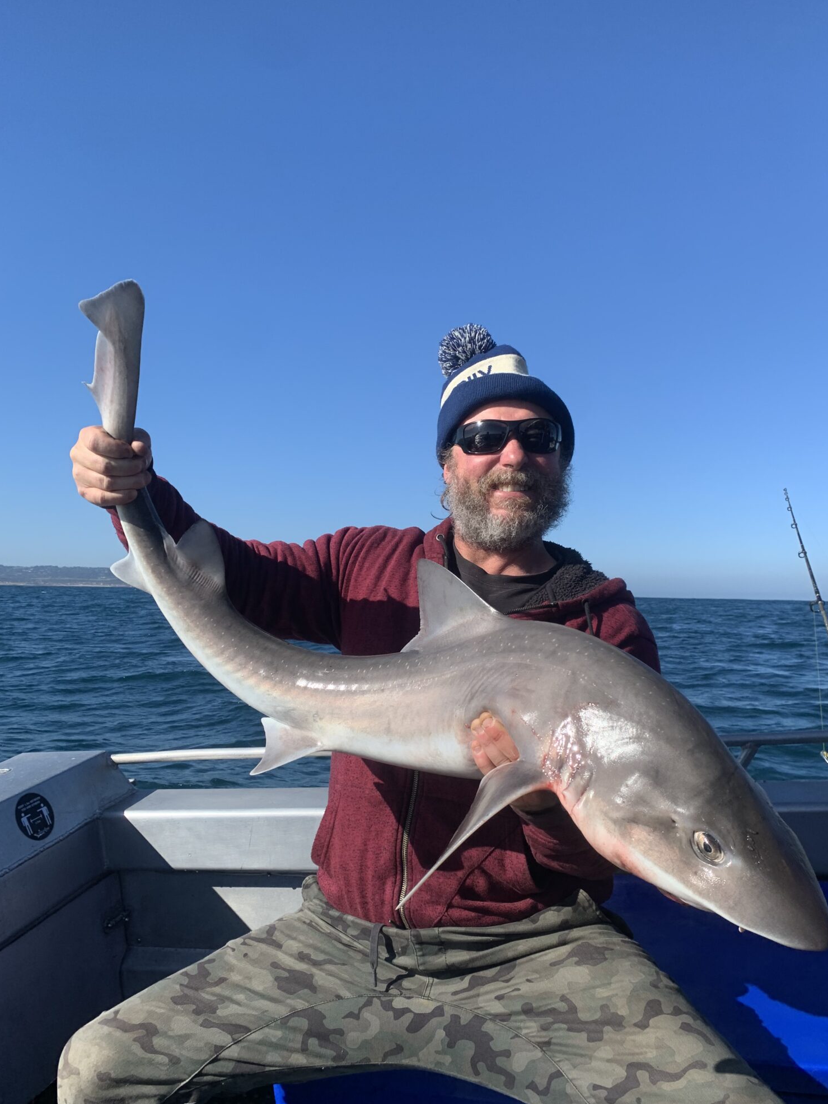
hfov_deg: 51.3
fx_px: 861
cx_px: 428
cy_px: 572
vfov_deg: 65.3
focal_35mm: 27
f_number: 1.8
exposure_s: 1/1845
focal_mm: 4.25
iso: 25
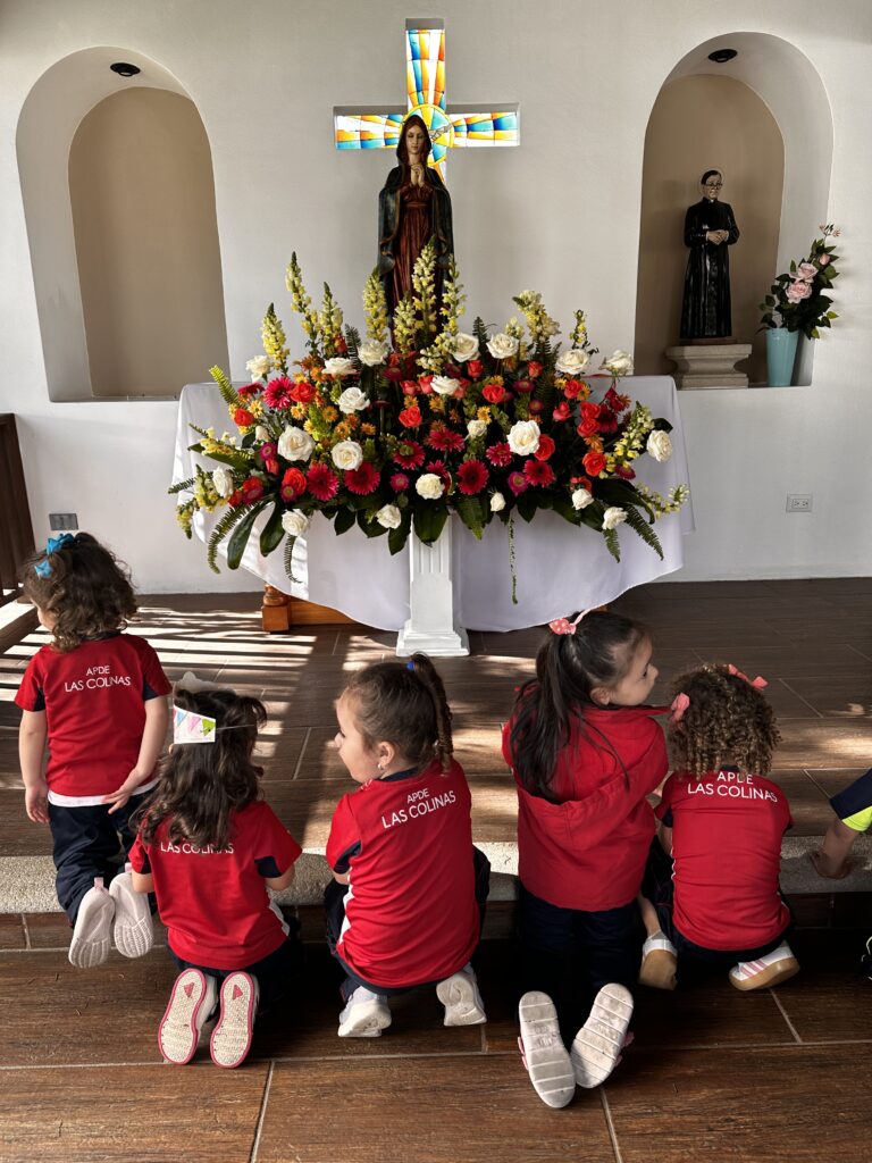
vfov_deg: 71.6
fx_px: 806
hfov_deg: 56.8
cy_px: 582
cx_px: 436
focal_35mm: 24
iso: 64
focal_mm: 6.86
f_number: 1.78
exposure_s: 1/215
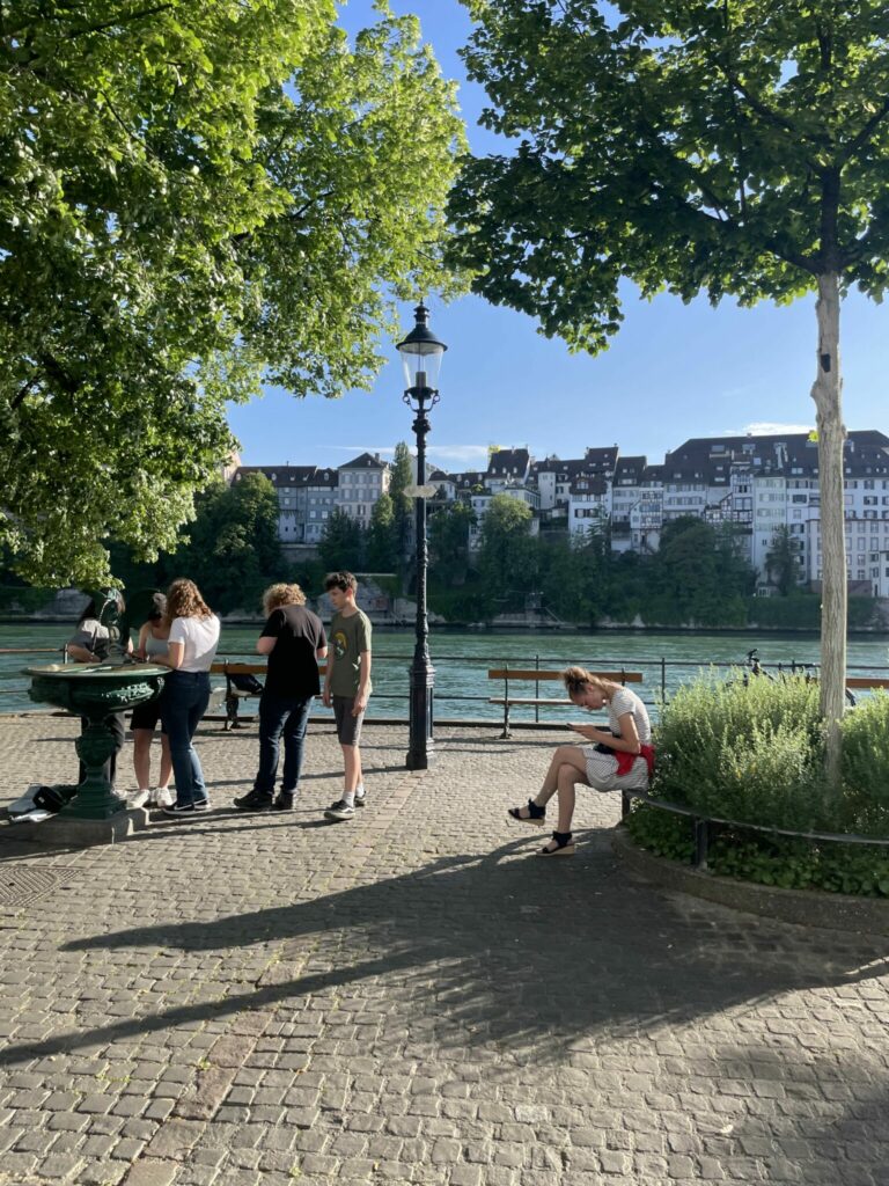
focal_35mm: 26
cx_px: 444
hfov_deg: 53.1
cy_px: 593
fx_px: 890
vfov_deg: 67.3
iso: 32
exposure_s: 1/1289
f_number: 1.6
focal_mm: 4.2
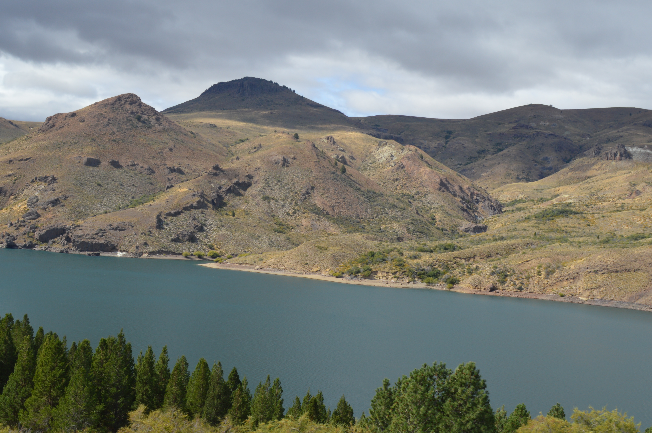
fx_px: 814
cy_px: 194
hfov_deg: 43.6
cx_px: 335
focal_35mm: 45
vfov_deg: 29.8
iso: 100
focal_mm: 20
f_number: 8
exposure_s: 1/250
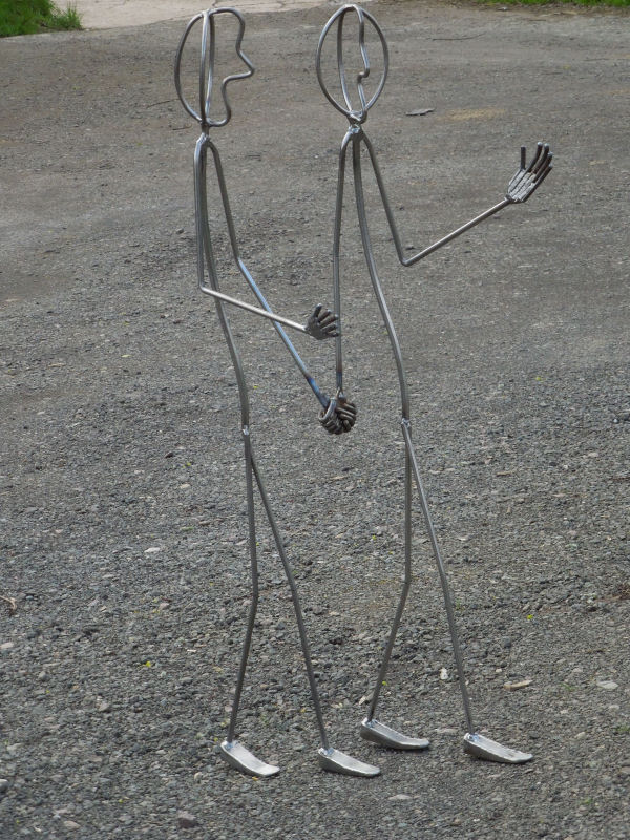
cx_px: 315
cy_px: 420
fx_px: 3664
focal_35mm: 151
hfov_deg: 9.8
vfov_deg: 13.1
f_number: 4.9
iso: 400
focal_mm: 27.2
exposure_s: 1/500
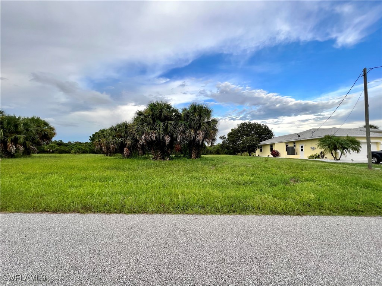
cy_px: 143
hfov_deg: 106.2
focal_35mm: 13
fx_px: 143
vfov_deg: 89.9
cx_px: 191
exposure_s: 1/217
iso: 32
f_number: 1.8
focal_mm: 1.57
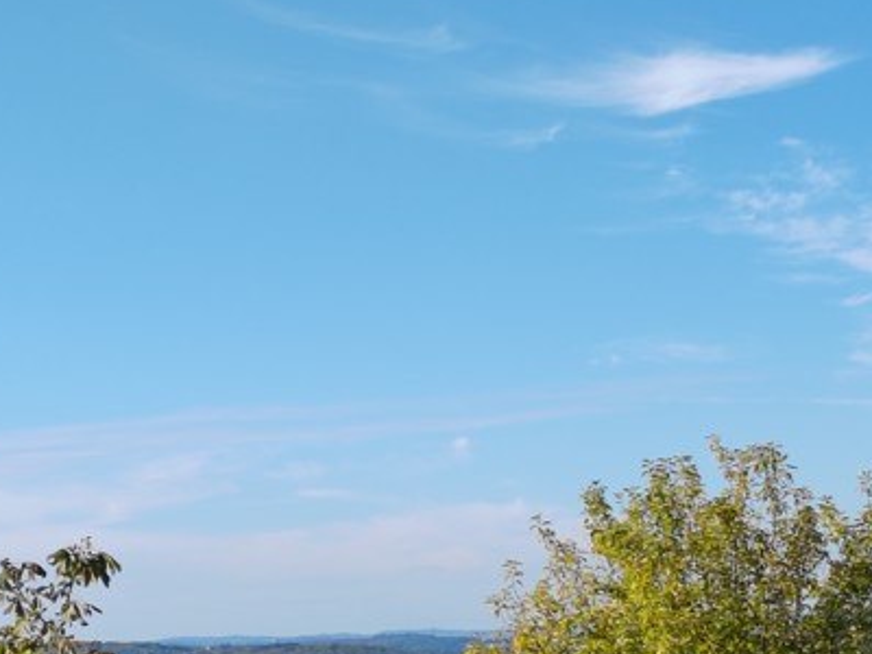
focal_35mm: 108
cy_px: 448
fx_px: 2721
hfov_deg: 18.2
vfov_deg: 13.7
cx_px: 351
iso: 100
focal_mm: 5.52
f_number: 1.9
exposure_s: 1/950
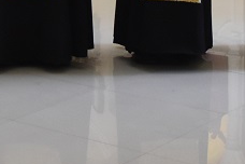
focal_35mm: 168
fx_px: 1145
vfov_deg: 7.8
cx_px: -43
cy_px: -177
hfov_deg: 12.0
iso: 1400
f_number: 3.8
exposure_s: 1/125
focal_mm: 25
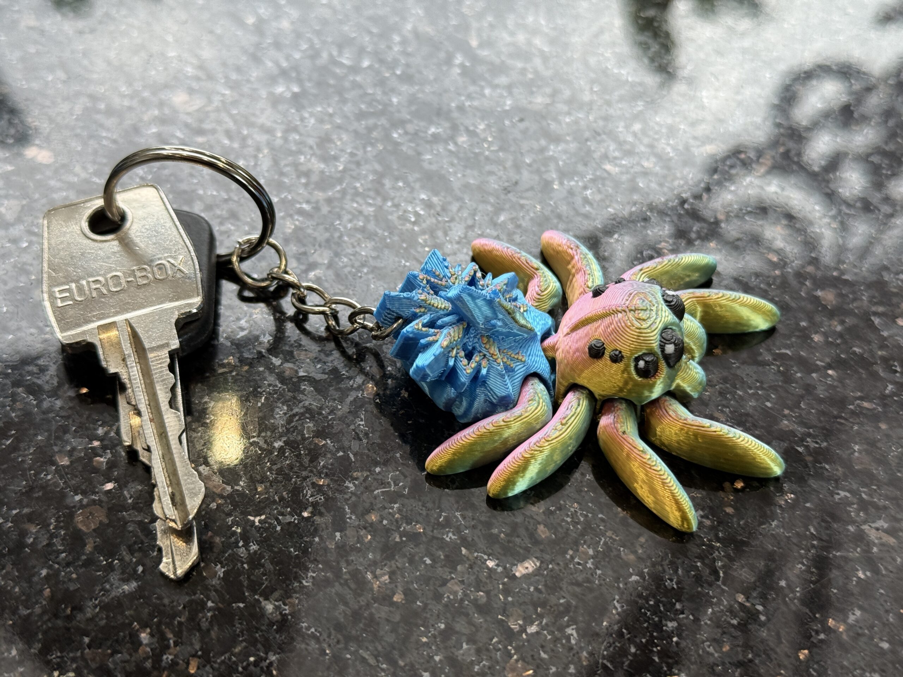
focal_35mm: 48
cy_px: 338
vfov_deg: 30.3
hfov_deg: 39.7
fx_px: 1252
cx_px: 452
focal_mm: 6.76
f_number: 1.78
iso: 80
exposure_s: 1/121
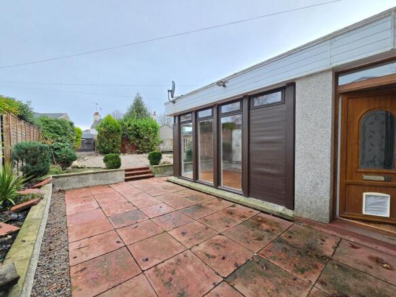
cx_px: 198
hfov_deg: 106.2
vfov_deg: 89.9
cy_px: 148
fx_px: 149
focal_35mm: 13
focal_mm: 2.2
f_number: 2.2
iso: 50
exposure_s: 1/158
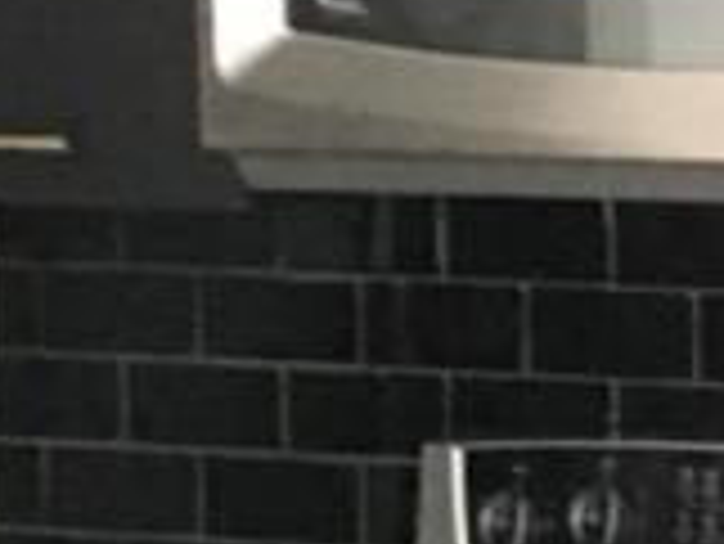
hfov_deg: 9.0
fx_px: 4521
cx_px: 1016
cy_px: 301
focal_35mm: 216
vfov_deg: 6.9
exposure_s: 1/15
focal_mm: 4.15
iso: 320
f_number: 2.2
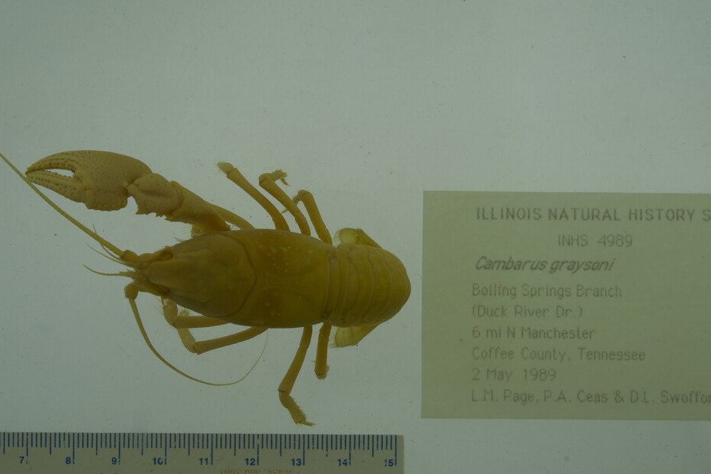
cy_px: 239
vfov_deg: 17.5
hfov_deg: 26.0
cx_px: 398
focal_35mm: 78
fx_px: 1541
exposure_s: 1/200
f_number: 10
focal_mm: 60
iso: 100
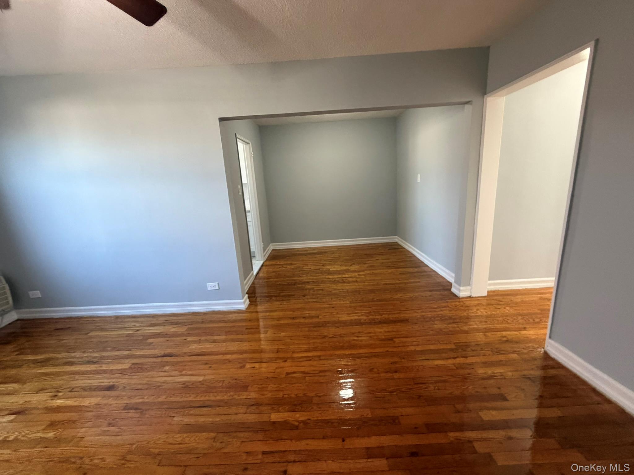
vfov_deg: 85.7
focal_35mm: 14
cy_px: 238
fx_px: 256
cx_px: 317
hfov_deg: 102.1
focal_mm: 2.22
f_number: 2.2
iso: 250
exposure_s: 1/60
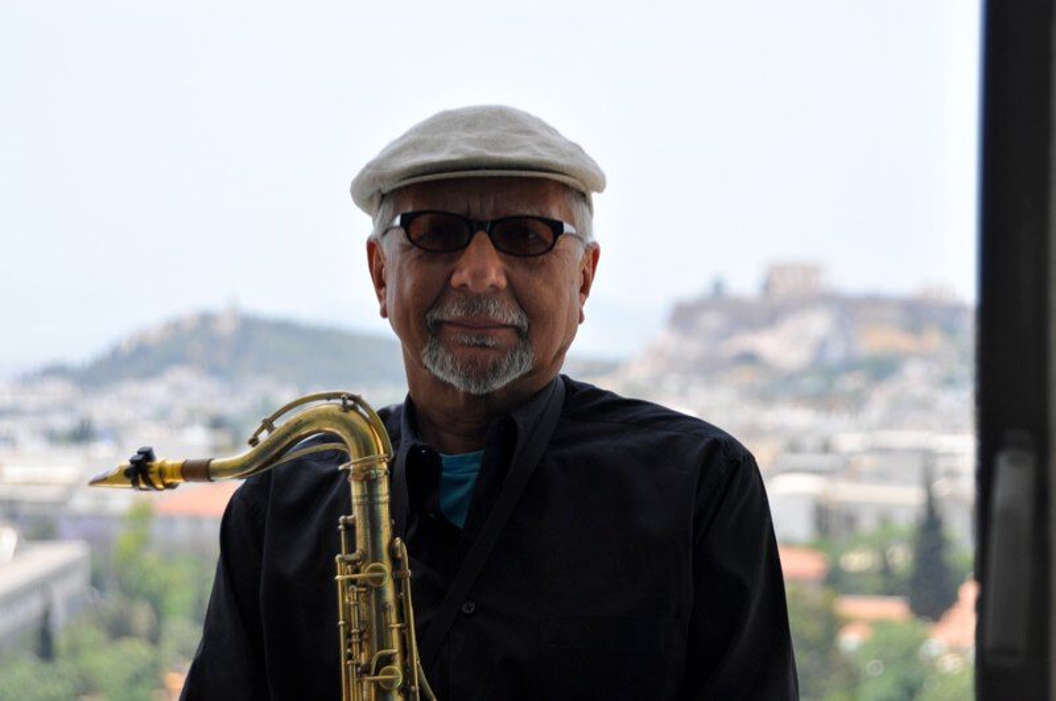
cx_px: 528
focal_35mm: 150
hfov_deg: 13.7
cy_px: 350
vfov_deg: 9.1
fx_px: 4394
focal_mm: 100
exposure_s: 1/500
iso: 250
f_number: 5.6
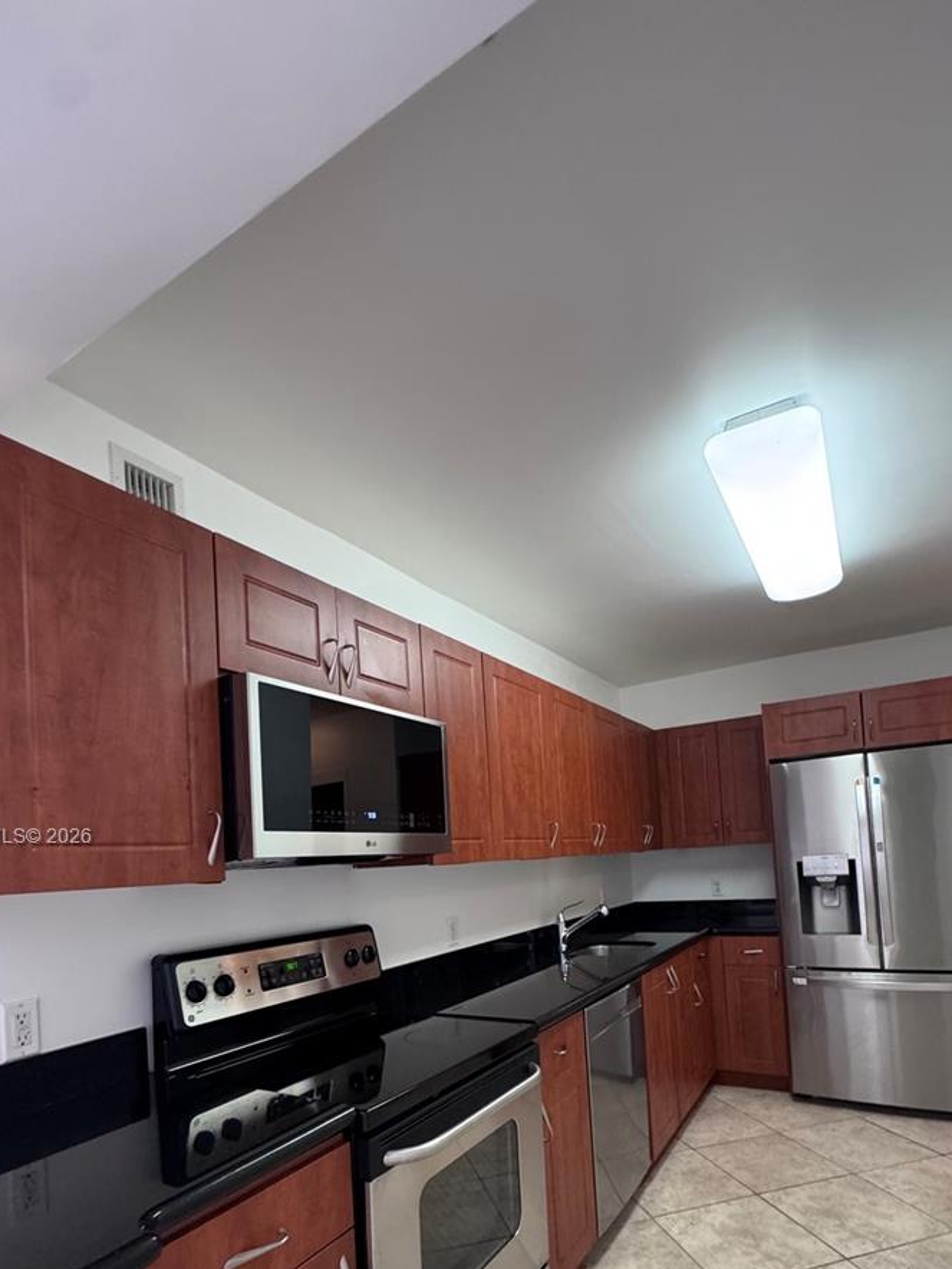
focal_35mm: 19
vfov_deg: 82.0
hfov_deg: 68.7
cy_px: 838
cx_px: 472
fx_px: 697
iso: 400
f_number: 2.2
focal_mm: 2.22
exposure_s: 1/60
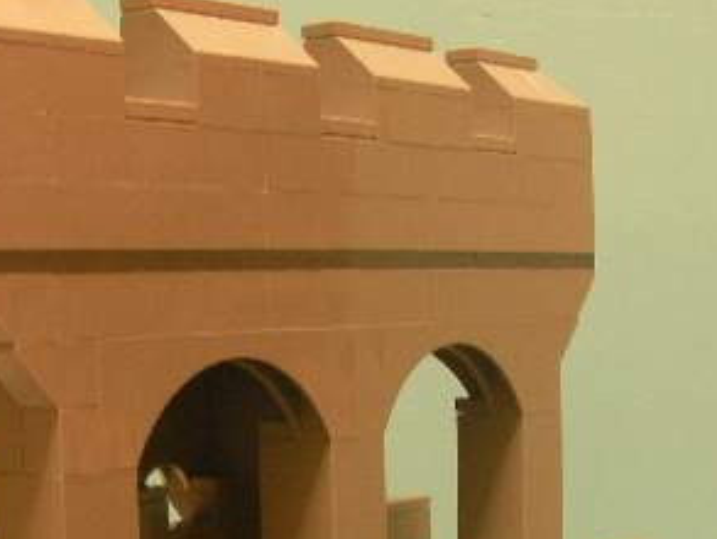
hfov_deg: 23.2
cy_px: 448
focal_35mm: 83
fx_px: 1720
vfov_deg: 17.6
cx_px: 125
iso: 200
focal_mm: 6.3
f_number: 3.5
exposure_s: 1/5
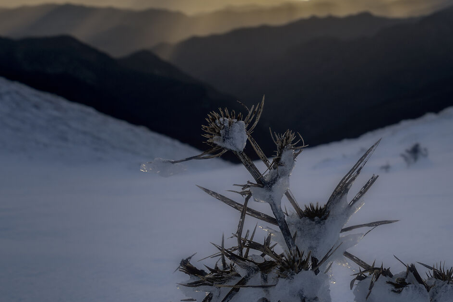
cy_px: 109
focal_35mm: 89
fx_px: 1120
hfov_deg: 22.1
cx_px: 438
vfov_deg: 15.3
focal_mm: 35
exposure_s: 1/40
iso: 80
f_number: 16
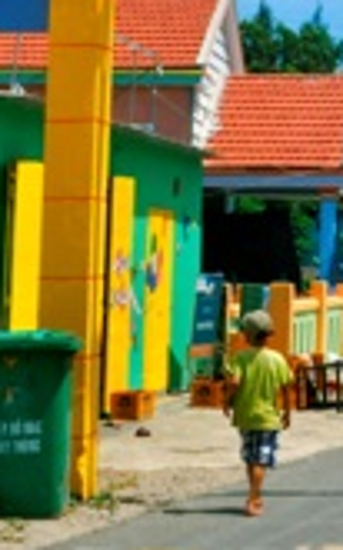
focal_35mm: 108
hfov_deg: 11.6
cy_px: 60
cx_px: 510
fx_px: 1617
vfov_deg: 19.0
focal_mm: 26
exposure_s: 1/400
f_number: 10
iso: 200
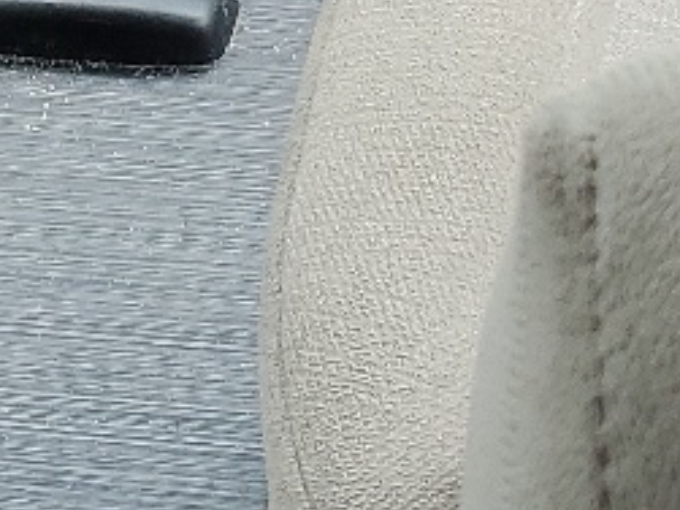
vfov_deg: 8.6
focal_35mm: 166
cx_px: 57
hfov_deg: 11.8
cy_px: -347
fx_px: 3259
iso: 50
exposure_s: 1/270
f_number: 1.5
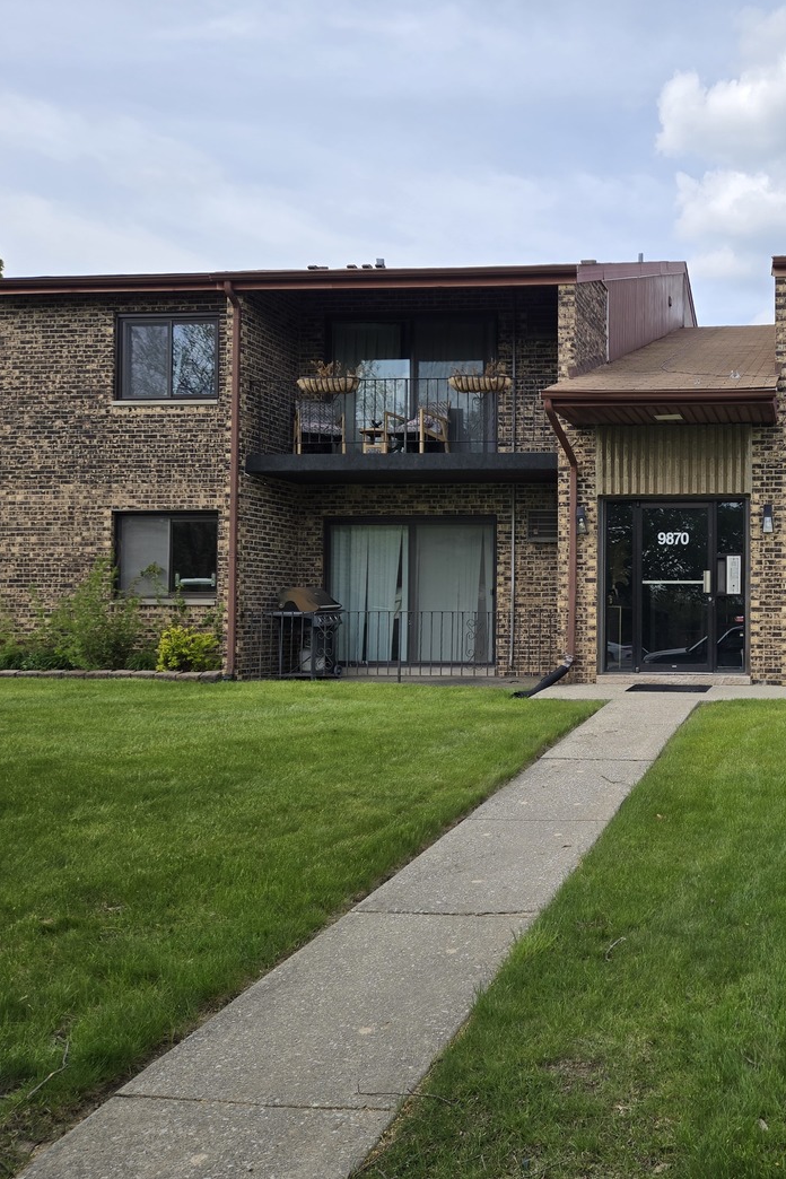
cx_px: 722
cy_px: 570
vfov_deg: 57.2
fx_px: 1081
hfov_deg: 37.1
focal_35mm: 33
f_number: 1.8
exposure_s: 1/1255
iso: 25
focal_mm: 5.4
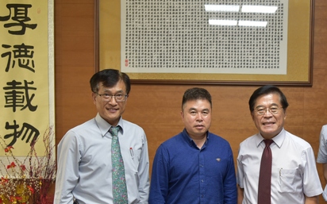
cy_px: 133
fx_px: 463
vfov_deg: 24.7
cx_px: 224
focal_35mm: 52
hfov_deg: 38.4
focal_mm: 30
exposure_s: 1/50
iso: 800
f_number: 4
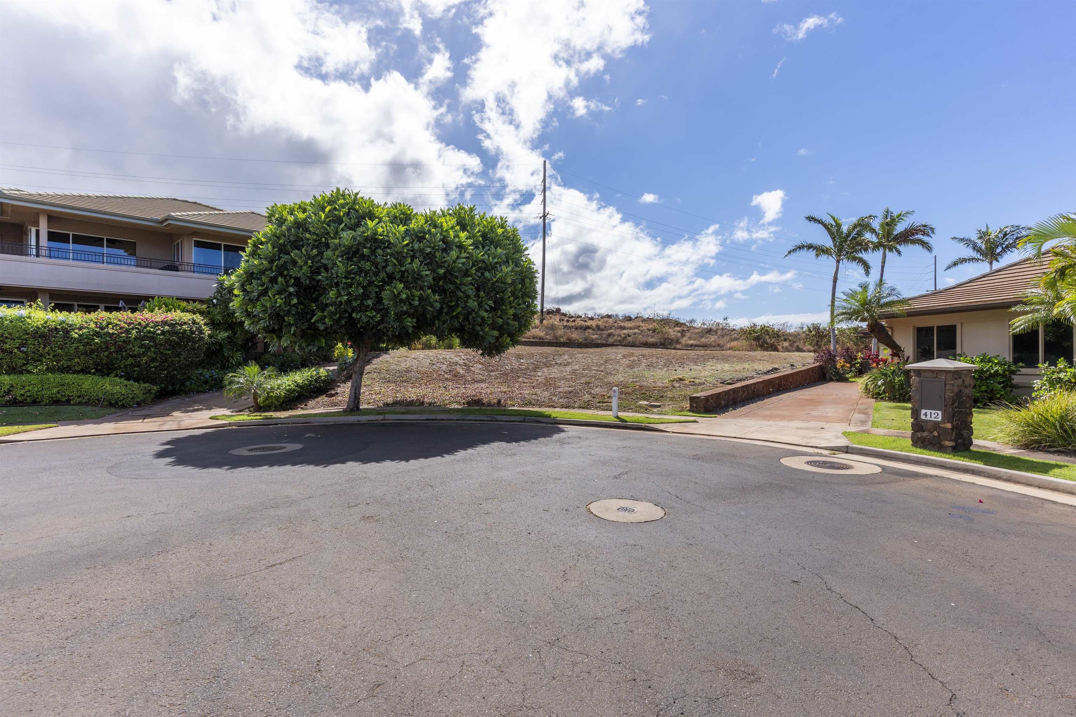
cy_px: 358
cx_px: 538
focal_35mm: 17
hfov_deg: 93.3
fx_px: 508
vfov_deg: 70.4
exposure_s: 1/400
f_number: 8
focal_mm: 17
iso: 100
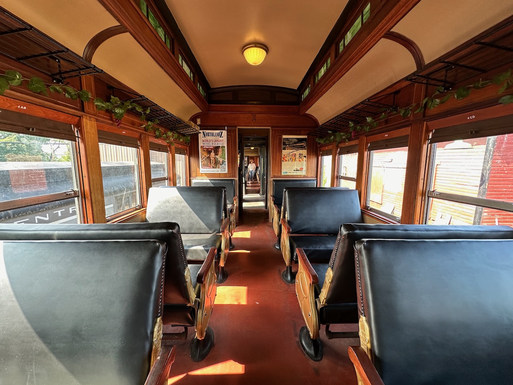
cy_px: 192
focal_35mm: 14
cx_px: 256
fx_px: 207
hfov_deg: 102.1
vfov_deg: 85.7
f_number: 2.2
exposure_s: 1/99
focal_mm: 2.22
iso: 100
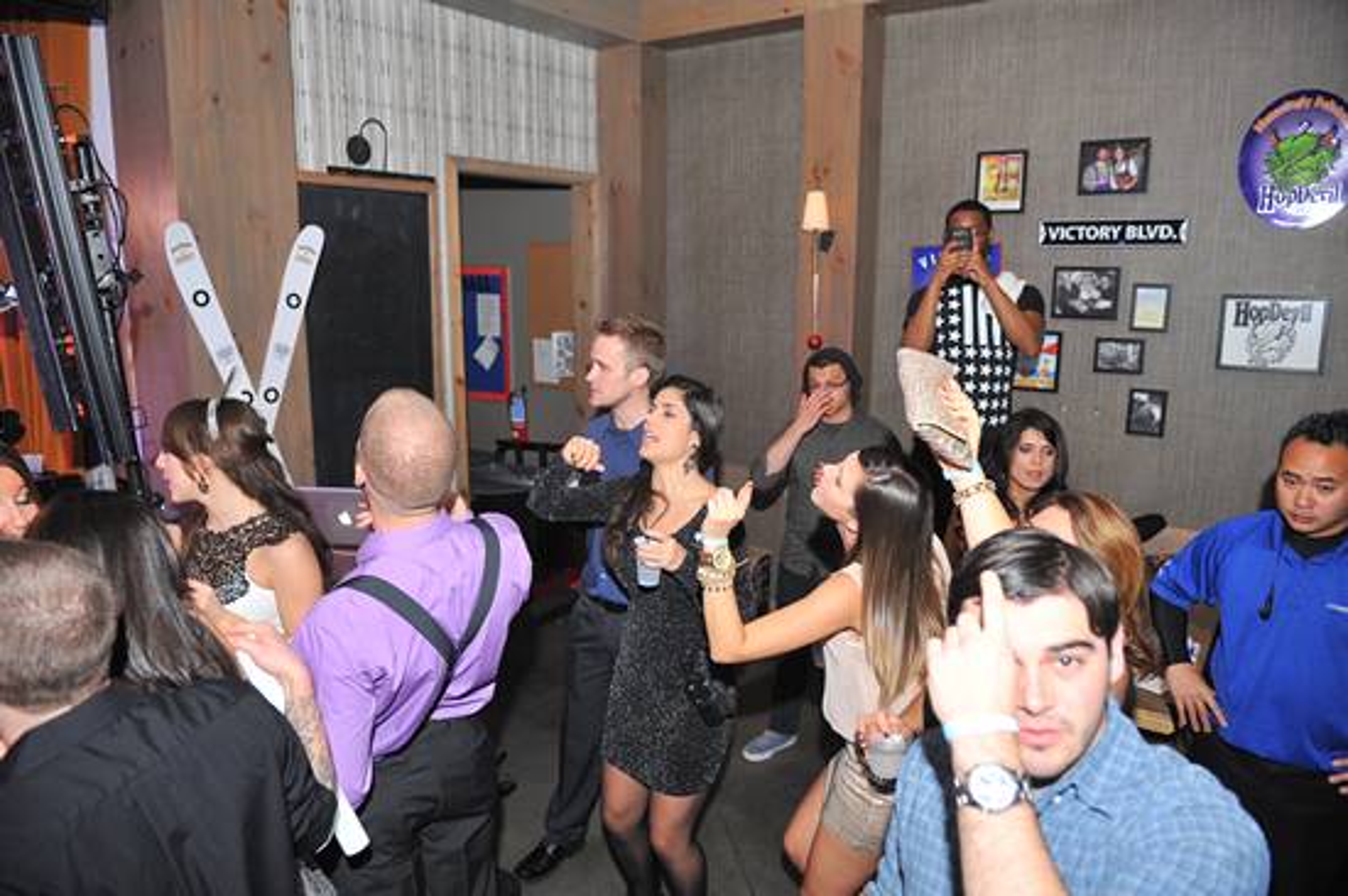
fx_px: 898
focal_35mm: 24
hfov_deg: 73.8
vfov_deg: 53.1
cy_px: 448
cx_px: 674
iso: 1250
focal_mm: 24
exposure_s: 1/100
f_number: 3.5
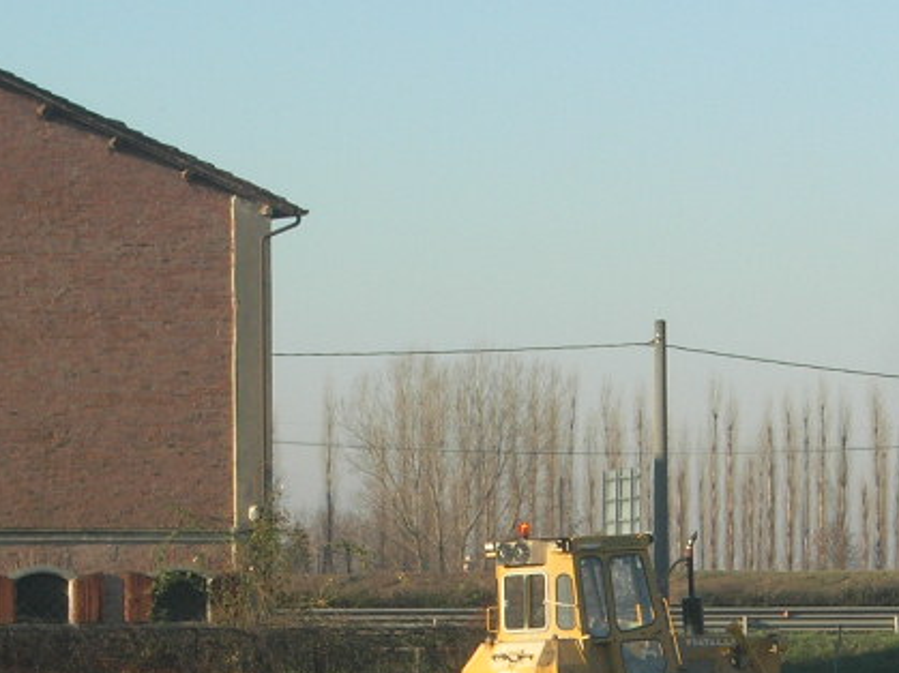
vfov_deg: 5.4
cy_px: 682
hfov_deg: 7.2
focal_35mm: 276
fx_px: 7166
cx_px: 635
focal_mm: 23.4
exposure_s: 1/132
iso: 64
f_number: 8.2
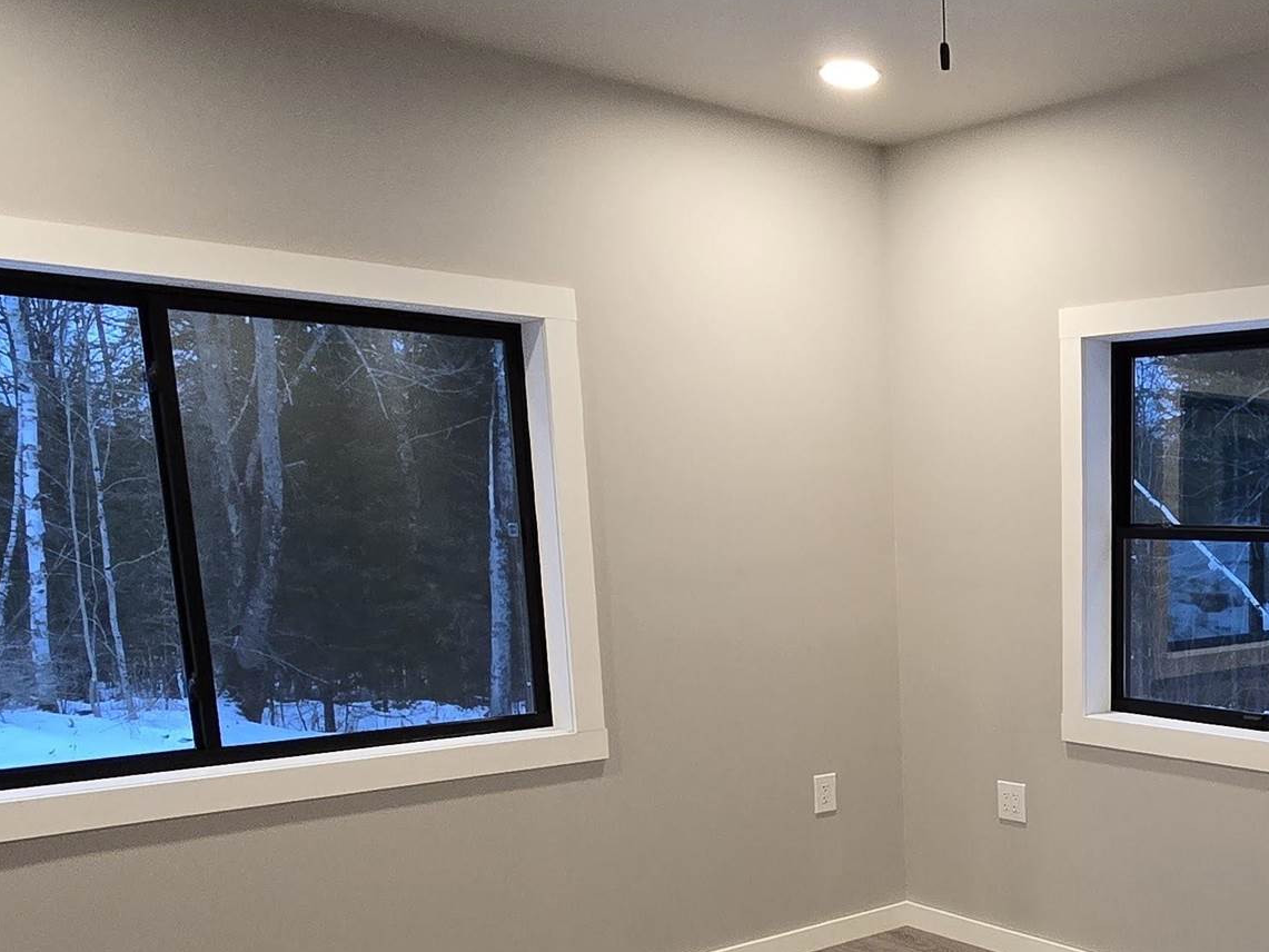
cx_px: 1189
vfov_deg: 39.0
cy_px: 777
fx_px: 1283
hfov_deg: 46.4
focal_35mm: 35
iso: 250
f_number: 2.2
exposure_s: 1/60
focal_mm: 2.2
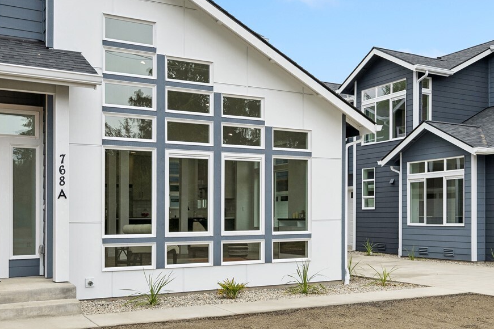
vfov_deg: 33.3
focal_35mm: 40
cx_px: 294
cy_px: 132
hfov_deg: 48.2
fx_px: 549
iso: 200
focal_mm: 20.5
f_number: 8
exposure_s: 1/320
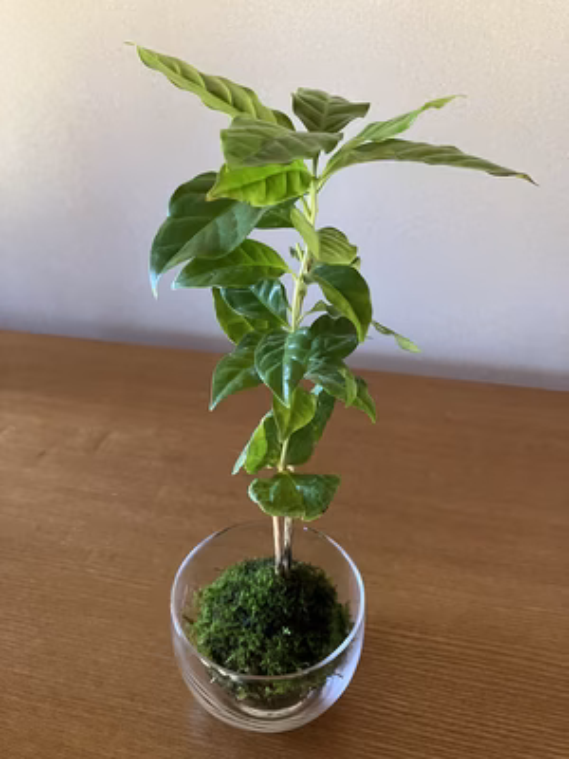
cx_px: 284
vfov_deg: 63.4
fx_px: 614
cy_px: 380
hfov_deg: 49.7
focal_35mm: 28
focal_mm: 3.99
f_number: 1.8
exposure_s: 1/44
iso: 320
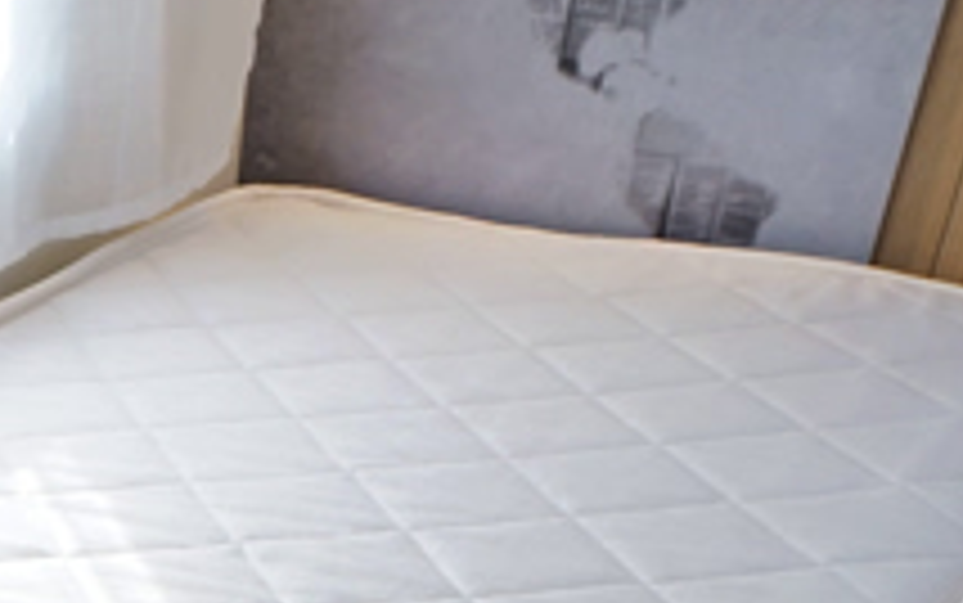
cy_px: 1310
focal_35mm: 73
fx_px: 1917
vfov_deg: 14.1
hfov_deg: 25.1
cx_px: -225
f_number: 6.3
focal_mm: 12
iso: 400
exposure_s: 1/60
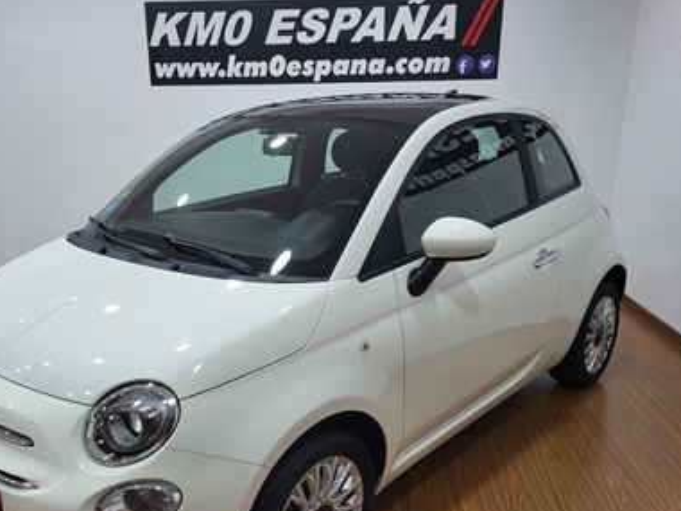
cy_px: 337
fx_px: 689
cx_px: 278
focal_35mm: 35
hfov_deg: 52.3
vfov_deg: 40.2
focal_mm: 5.4
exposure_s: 1/100
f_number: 1.8
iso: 200
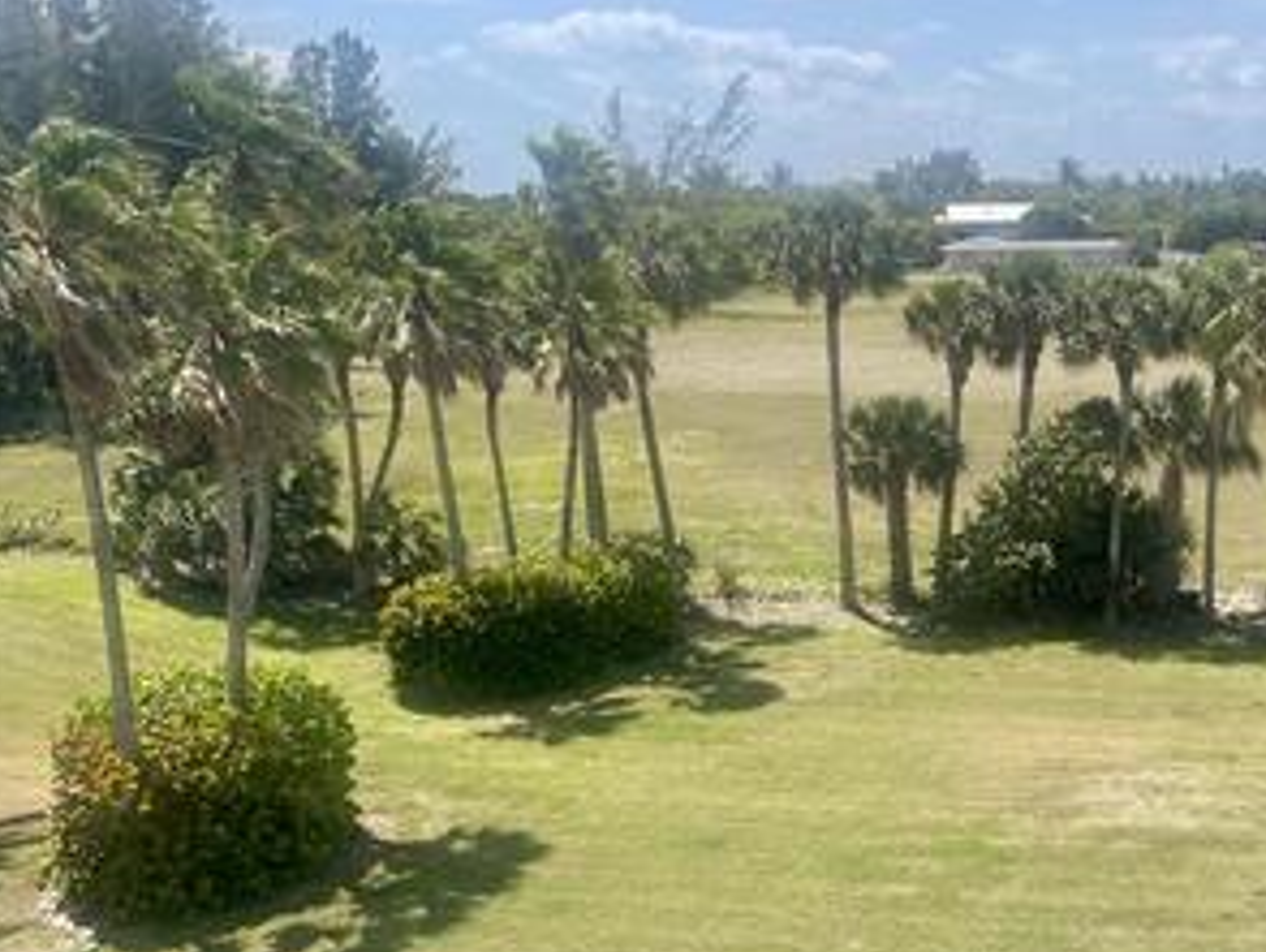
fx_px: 1244
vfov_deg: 41.4
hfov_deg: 53.0
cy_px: 629
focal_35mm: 34
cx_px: 827
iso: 32
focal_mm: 5.1
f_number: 1.6
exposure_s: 1/3663
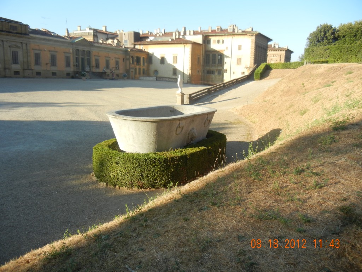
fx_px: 314
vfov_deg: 46.8
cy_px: 136
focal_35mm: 30
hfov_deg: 60.0
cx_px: 181
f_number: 3.5
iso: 160
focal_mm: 5.4
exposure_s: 1/472
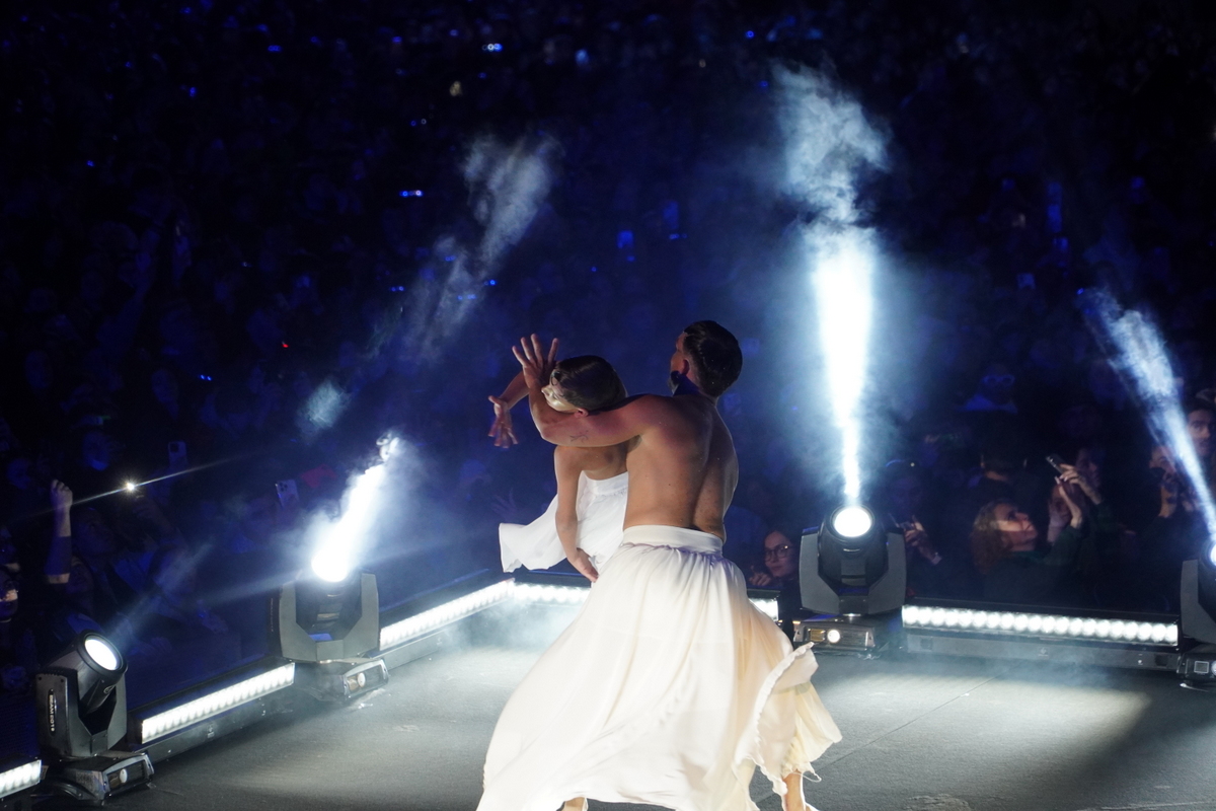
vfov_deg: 9.1
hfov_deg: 13.6
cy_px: 406
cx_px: 608
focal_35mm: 152
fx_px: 5117
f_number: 4
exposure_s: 1/160
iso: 1600
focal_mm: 101
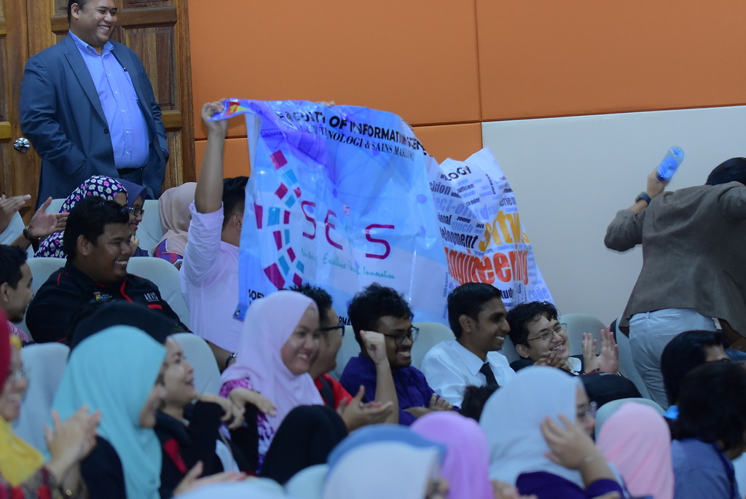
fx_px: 2956
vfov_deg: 9.7
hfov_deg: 14.4
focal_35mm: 142
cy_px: 250
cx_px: 373
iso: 2000
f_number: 2.8
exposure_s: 1/160
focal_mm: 95
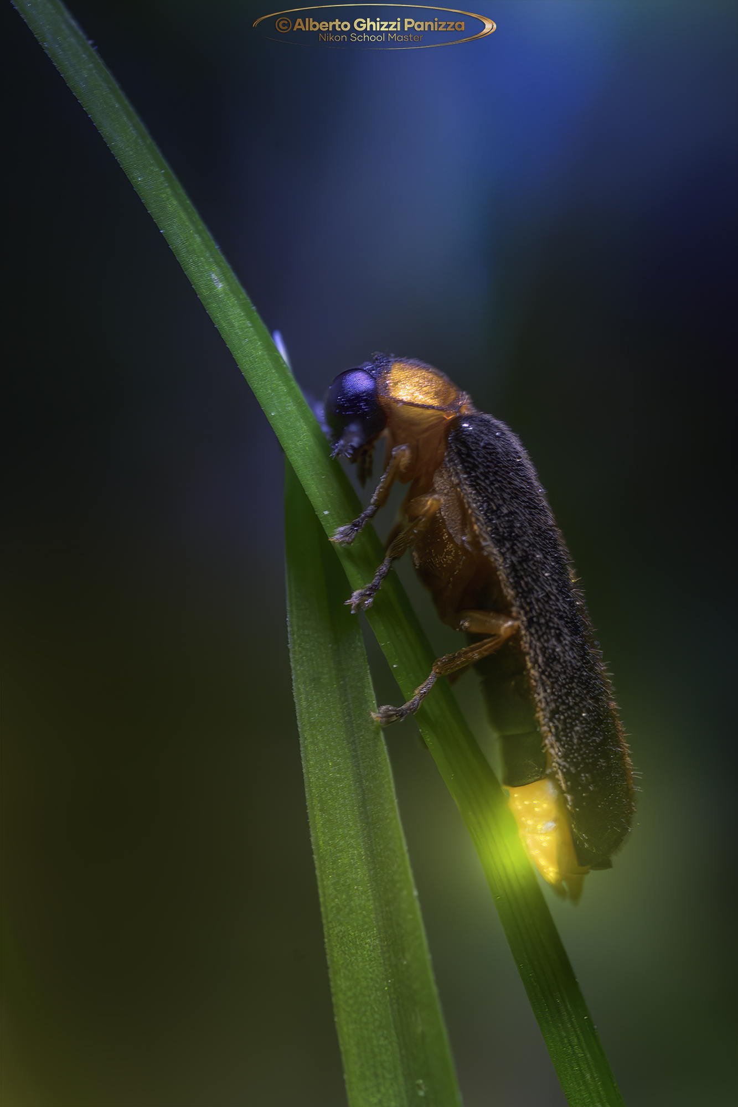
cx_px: 369
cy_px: 554
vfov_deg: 39.6
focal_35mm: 50
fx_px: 1538
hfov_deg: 27.0
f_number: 16
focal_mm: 50
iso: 2500
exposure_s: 5
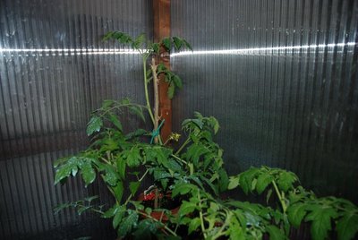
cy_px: 120
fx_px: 269
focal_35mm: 27
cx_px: 179
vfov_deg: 48.1
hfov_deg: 67.3
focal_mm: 18
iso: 160
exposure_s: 1/60
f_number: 3.5
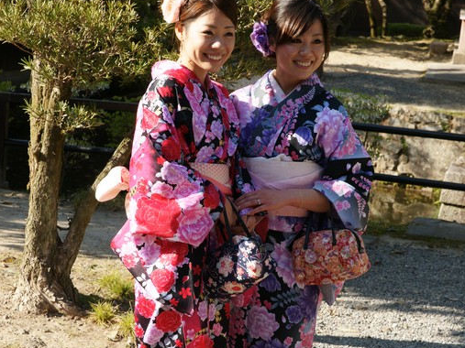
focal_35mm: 102
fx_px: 1370
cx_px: 232
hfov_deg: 19.3
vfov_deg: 14.5
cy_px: 243
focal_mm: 70
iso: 400
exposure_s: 1/160
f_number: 11
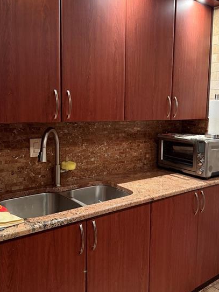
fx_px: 287
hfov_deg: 41.4
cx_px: 141
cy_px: 135
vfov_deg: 53.9
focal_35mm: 34
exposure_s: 1/40
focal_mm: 6.76
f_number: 1.78
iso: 800
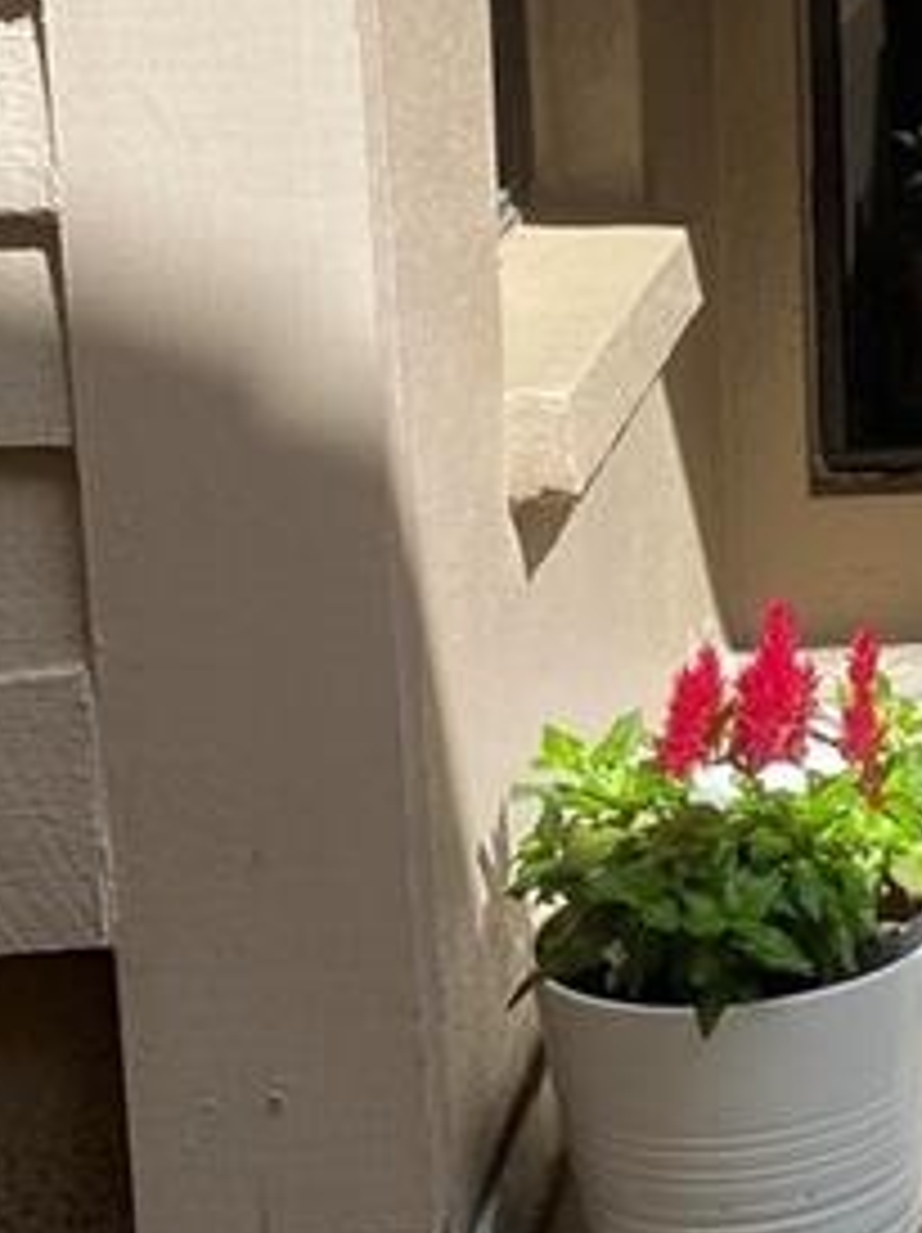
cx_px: 1772
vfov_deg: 16.7
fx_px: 4055
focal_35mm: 114
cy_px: -158
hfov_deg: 11.8
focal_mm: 4.25
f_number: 1.8
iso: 32
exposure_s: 1/1565
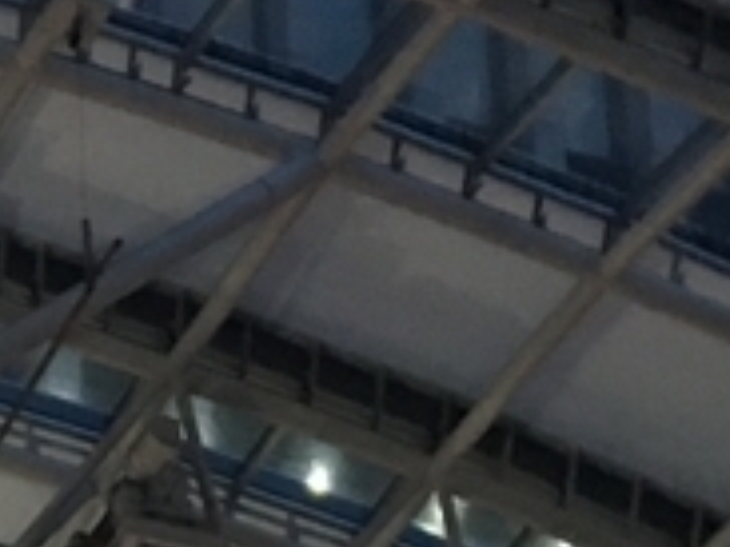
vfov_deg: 6.3
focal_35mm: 190
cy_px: 2232
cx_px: -168
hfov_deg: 10.2
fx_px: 4004
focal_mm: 4.15
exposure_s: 1/10
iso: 80
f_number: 2.2
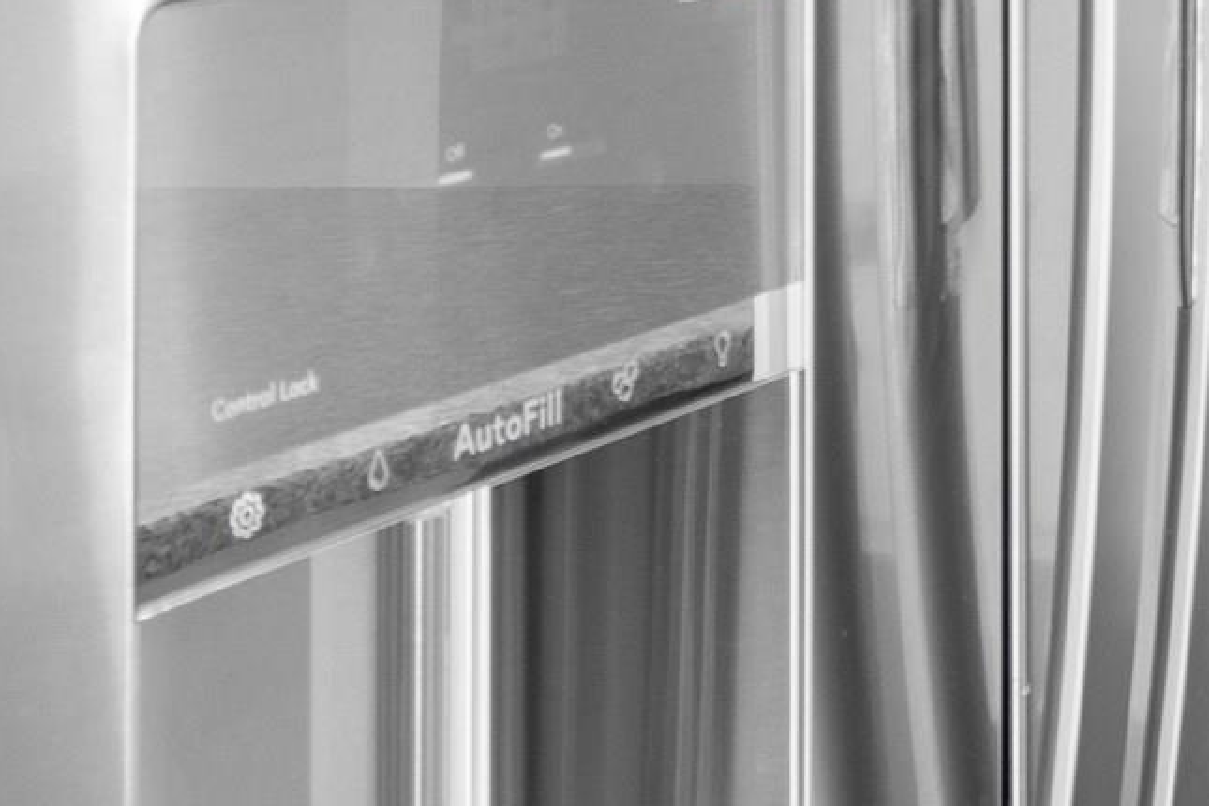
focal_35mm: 100
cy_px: -469
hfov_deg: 15.0
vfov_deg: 12.8
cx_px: 2662
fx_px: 3358
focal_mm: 14
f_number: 5
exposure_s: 1
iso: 100
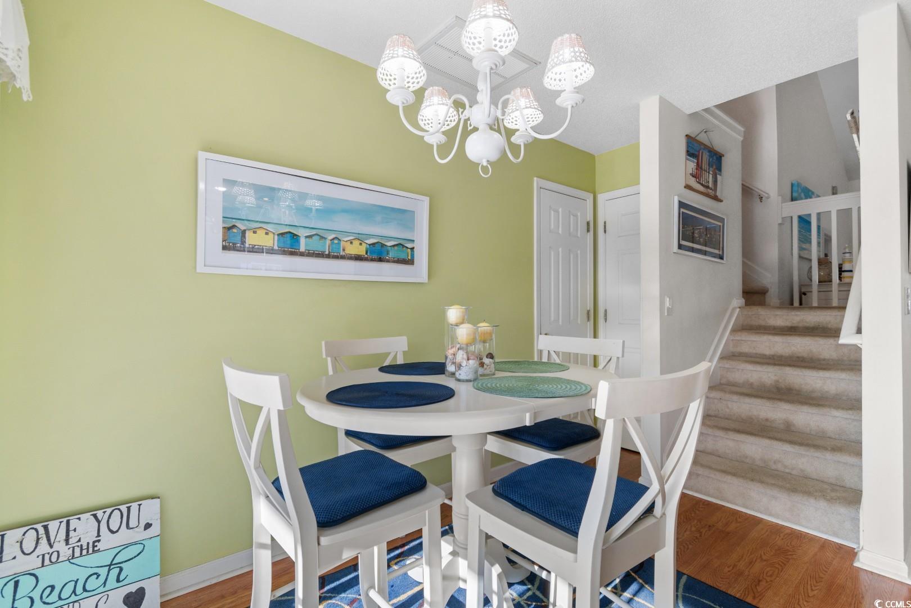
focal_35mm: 16
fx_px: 405
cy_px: 304
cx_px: 456
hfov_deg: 96.7
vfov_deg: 73.7
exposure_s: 1/40
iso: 100
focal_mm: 11
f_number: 4.8
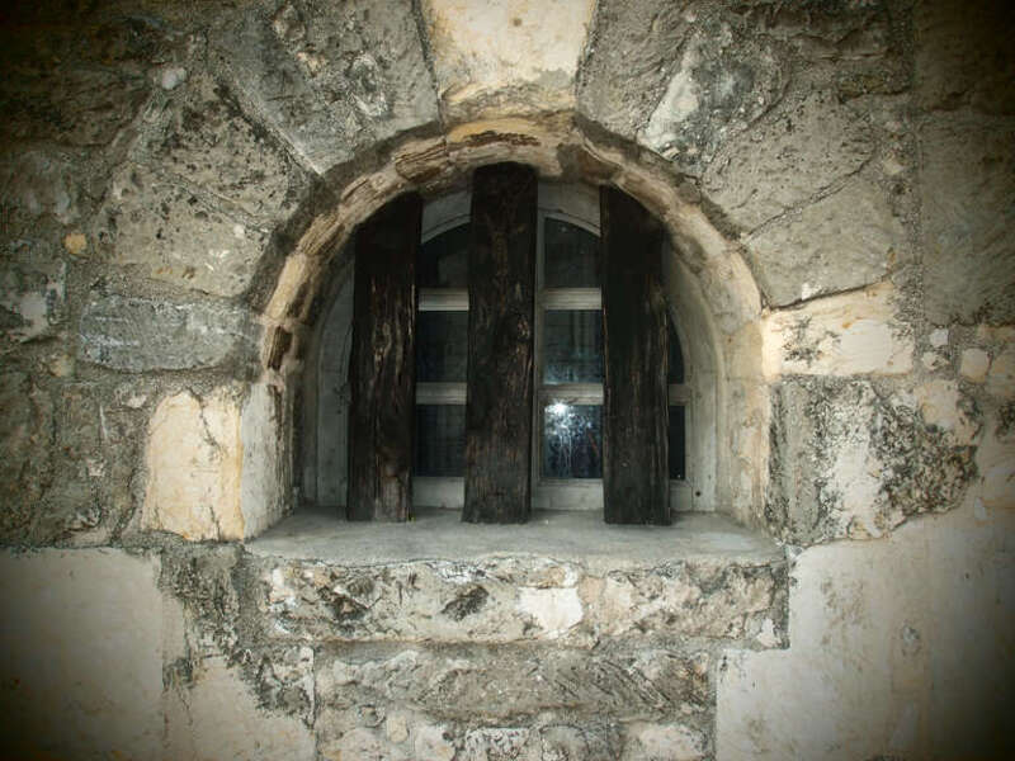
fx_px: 821
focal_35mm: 28
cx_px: 508
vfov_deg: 49.7
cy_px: 380
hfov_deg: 63.4
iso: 100
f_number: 2.5
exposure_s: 1/250
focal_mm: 6
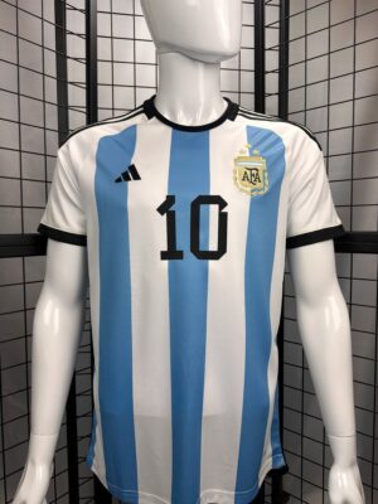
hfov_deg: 56.8
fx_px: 349
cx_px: 189
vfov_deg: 71.6
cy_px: 252
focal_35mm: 24
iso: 64
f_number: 1.78
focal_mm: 6.86
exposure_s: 1/150
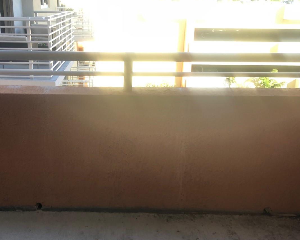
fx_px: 364
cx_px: 108
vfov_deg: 36.5
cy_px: 129
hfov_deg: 44.3
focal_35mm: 41
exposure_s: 1/120
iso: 40
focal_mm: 4
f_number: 1.8
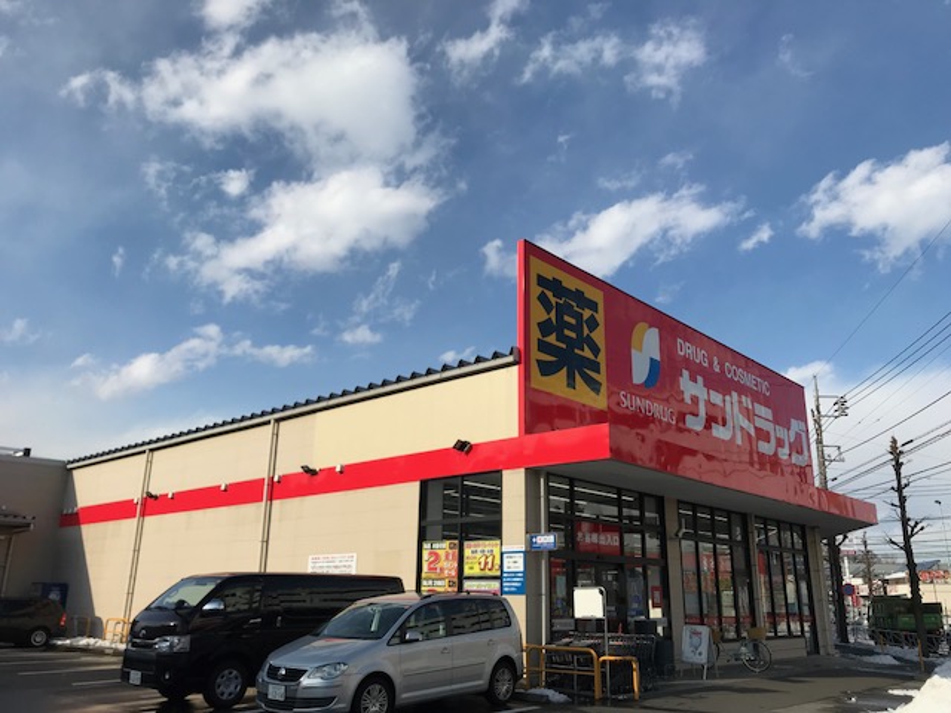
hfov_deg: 63.4
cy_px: 356
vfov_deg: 49.7
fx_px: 769
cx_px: 476
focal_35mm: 28
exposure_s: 1/3425
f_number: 1.8
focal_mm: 3.99
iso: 20
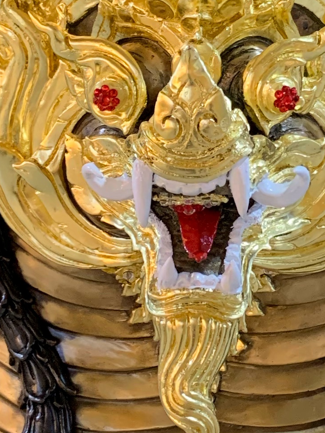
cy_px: 56
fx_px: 1352
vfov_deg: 18.0
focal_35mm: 108
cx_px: 224
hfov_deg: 13.7
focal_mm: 4.25
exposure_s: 1/50
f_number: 1.8
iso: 320
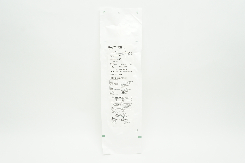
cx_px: 122
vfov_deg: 39.9
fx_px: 224
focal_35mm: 33
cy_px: 82
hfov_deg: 57.3
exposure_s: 1/40
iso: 400
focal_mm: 22
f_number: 7.1
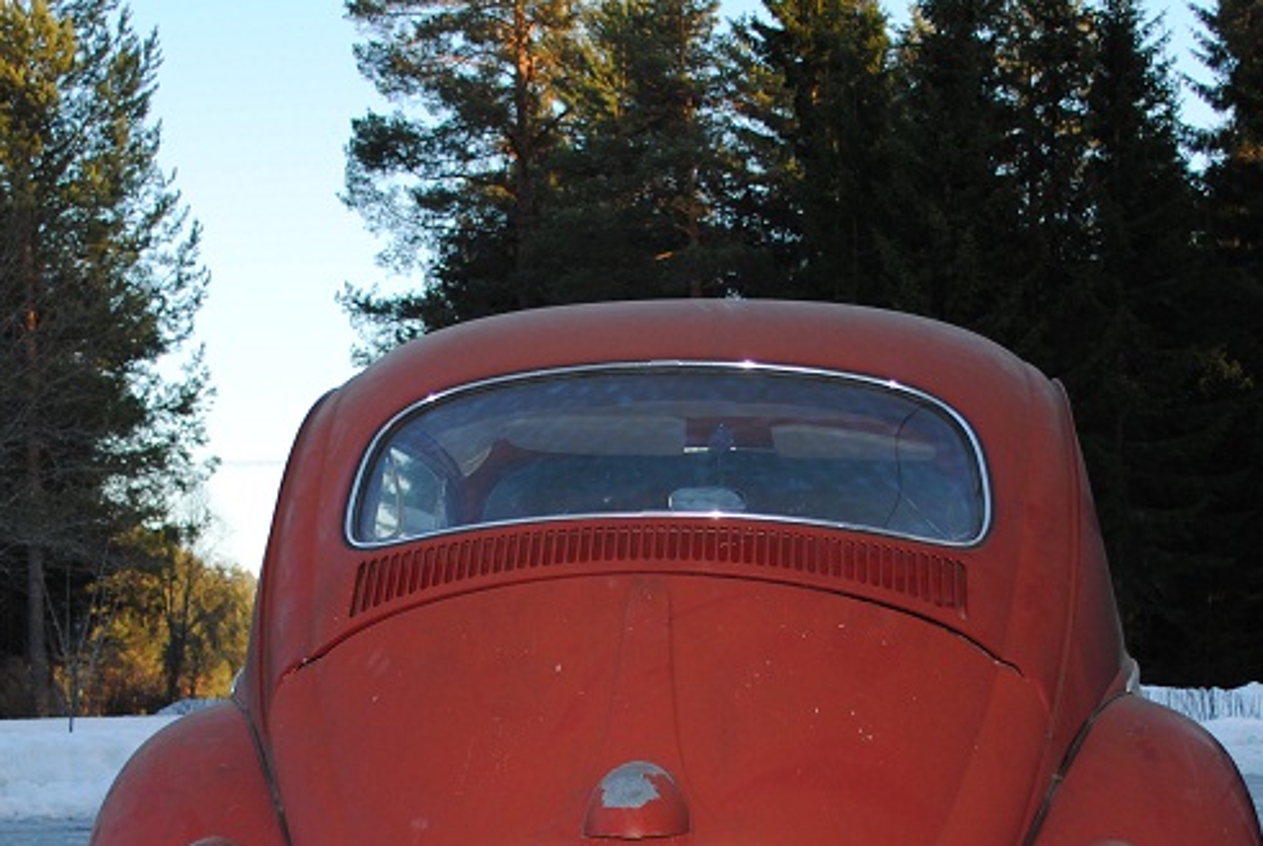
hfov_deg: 28.4
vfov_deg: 18.8
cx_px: 622
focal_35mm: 71
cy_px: 818
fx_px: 2495
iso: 100
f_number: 4
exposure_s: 1/125
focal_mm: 24
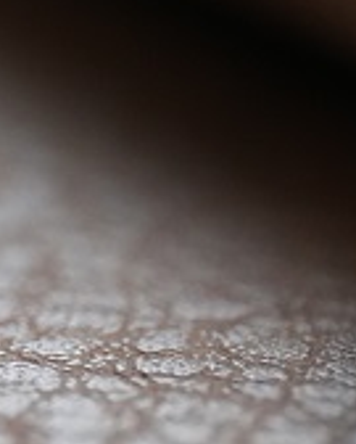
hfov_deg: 2.9
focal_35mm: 534
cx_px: -432
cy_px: -375
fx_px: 7014
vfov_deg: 3.6
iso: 2500
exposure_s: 1/250
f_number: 3.5
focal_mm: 105
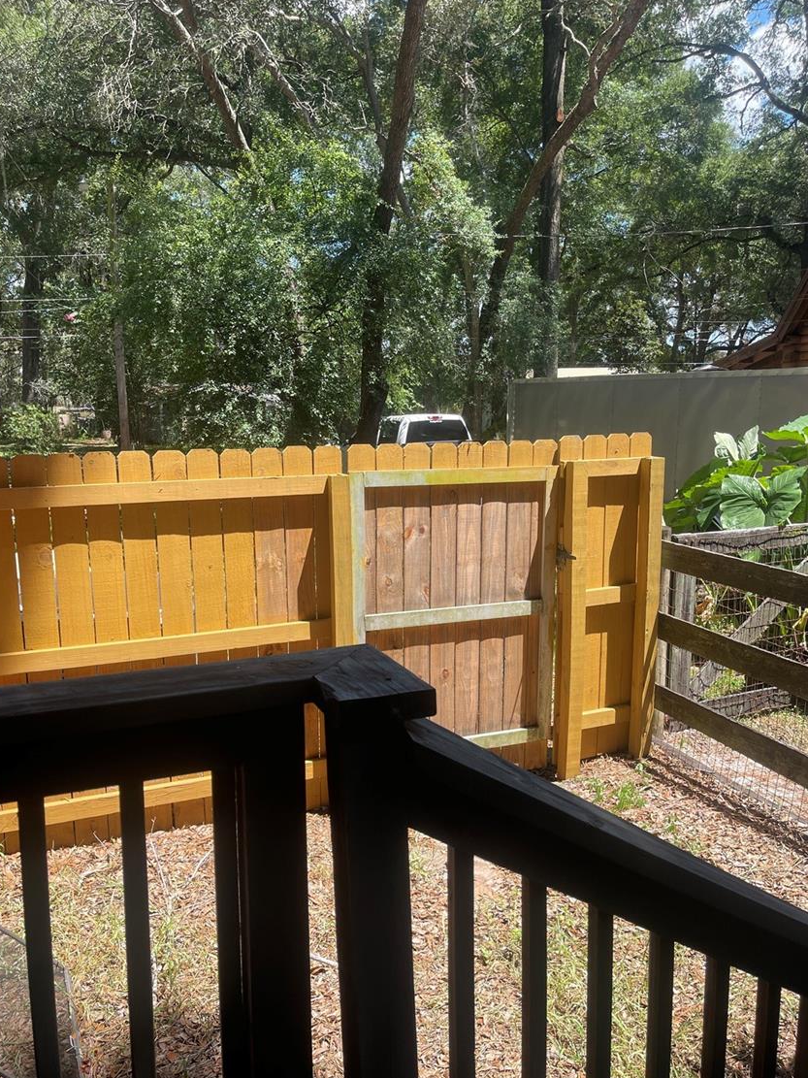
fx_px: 840
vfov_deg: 65.3
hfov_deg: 51.3
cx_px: 392
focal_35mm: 27
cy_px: 549
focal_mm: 5.1
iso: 32
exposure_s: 1/923
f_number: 1.6
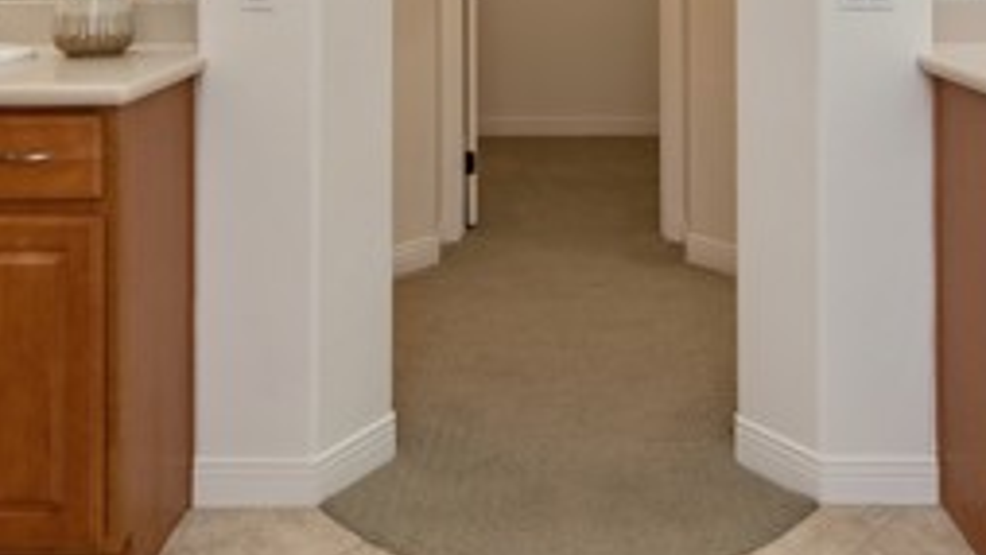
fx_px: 968
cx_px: 551
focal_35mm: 37
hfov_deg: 53.9
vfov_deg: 28.7
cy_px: -70
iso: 400
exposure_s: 1/60
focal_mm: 14
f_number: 4
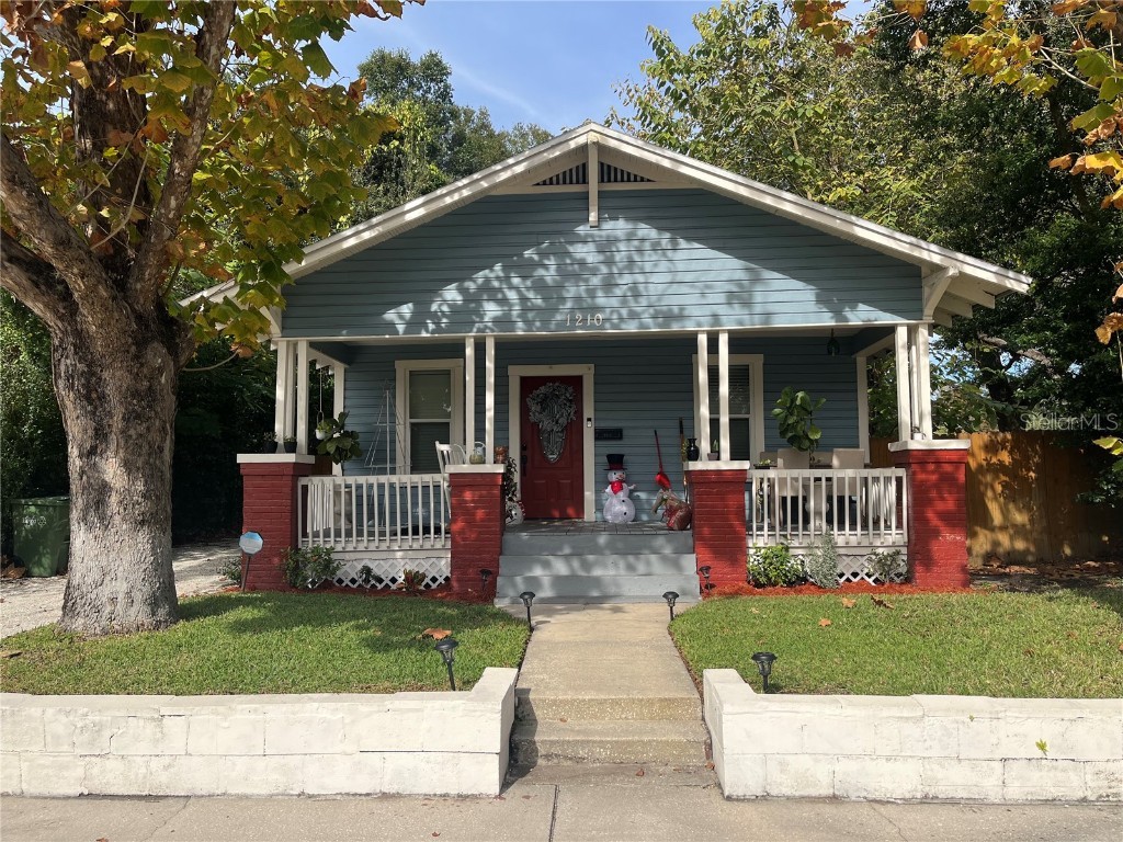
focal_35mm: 26
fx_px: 843
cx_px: 562
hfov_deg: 67.3
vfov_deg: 53.1
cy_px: 421
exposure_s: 1/2463
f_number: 1.6
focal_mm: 5.1
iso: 50
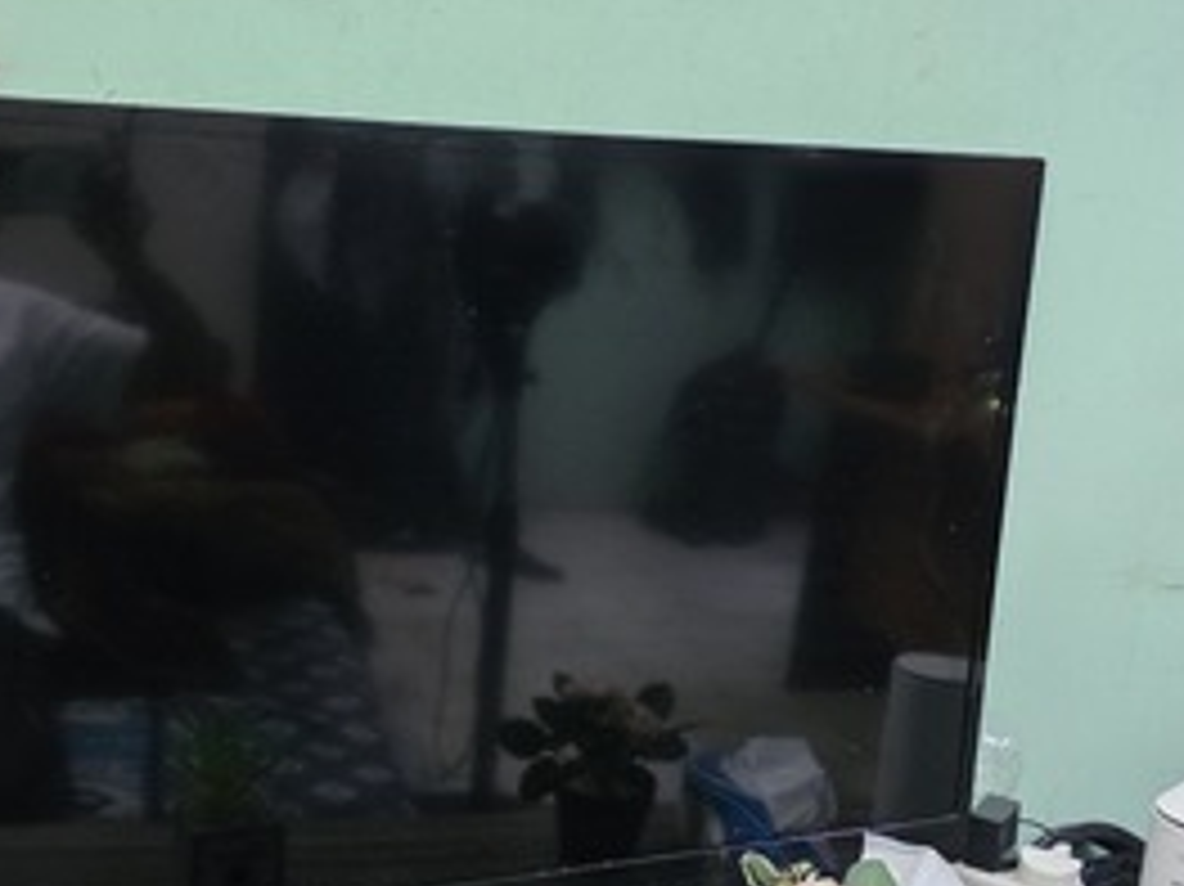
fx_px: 1368
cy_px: 461
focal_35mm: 40
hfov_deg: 46.7
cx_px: 502
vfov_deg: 35.9
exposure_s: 1/40
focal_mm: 6.3
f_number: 1.7
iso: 1600
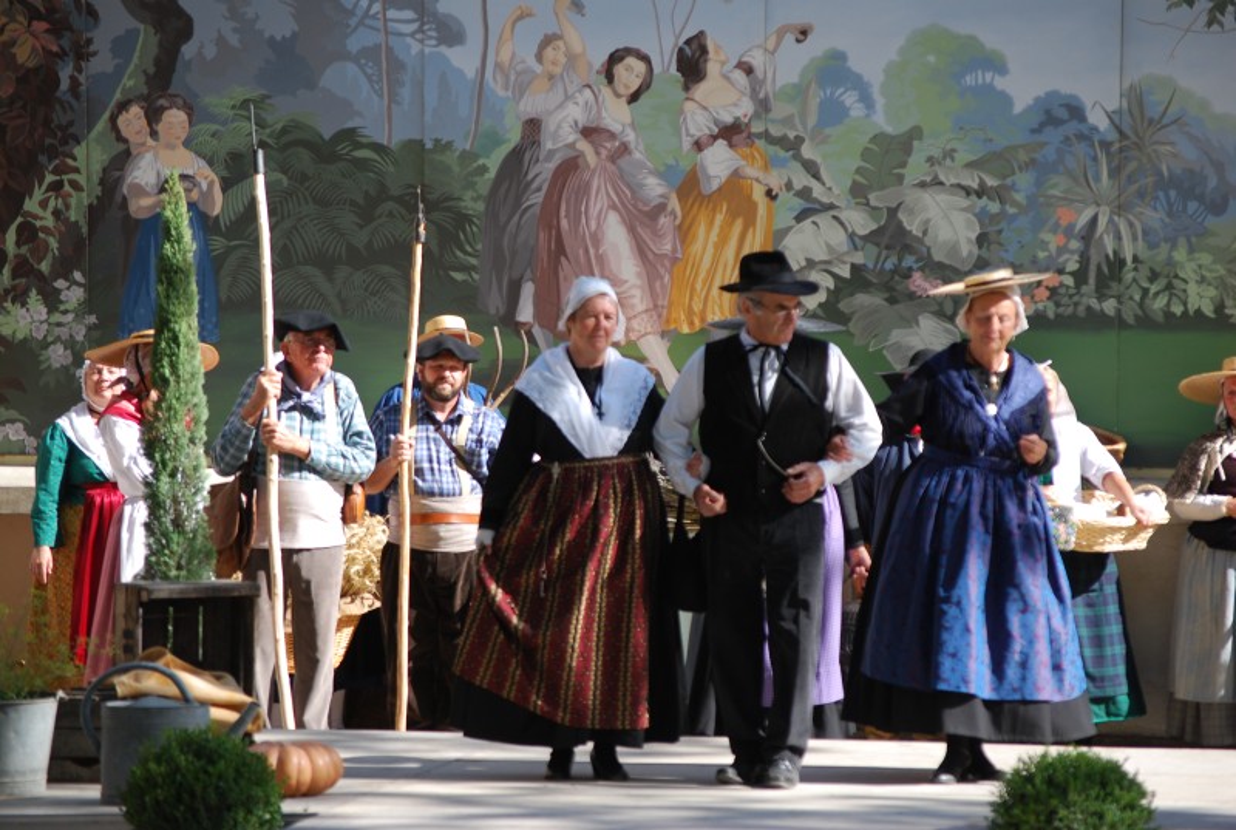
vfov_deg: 8.4
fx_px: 5677
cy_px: 415
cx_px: 618
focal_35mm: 165
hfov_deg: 12.4
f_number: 4.8
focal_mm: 110
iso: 200
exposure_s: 1/400
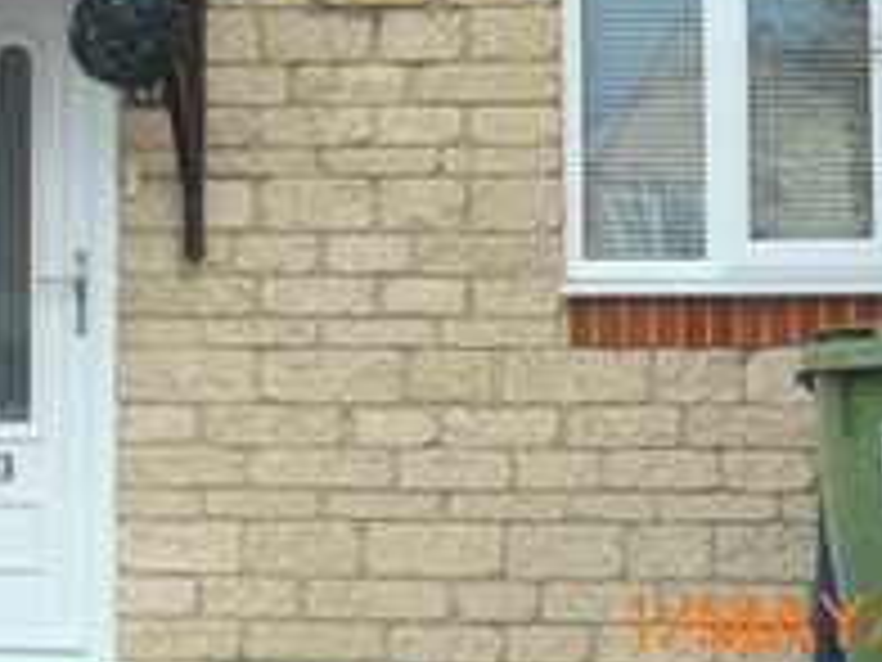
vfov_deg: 8.0
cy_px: -326
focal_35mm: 182
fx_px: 4637
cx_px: -306
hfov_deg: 10.6
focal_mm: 9
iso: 100
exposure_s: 1/80
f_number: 4.4
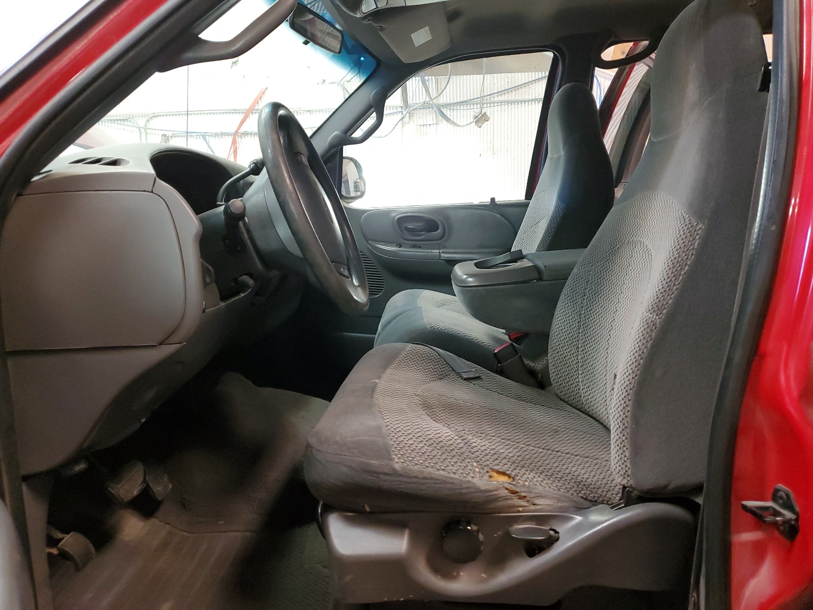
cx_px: 406
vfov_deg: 53.1
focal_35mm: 26
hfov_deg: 67.3
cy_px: 305
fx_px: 611
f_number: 1.5
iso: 334
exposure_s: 1/40
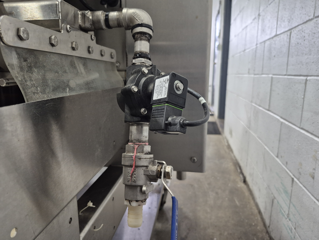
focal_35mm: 23
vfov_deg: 58.9
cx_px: 160
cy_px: 120
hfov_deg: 73.9
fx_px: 212
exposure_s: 1/120
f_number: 1.8
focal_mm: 5.4
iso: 400
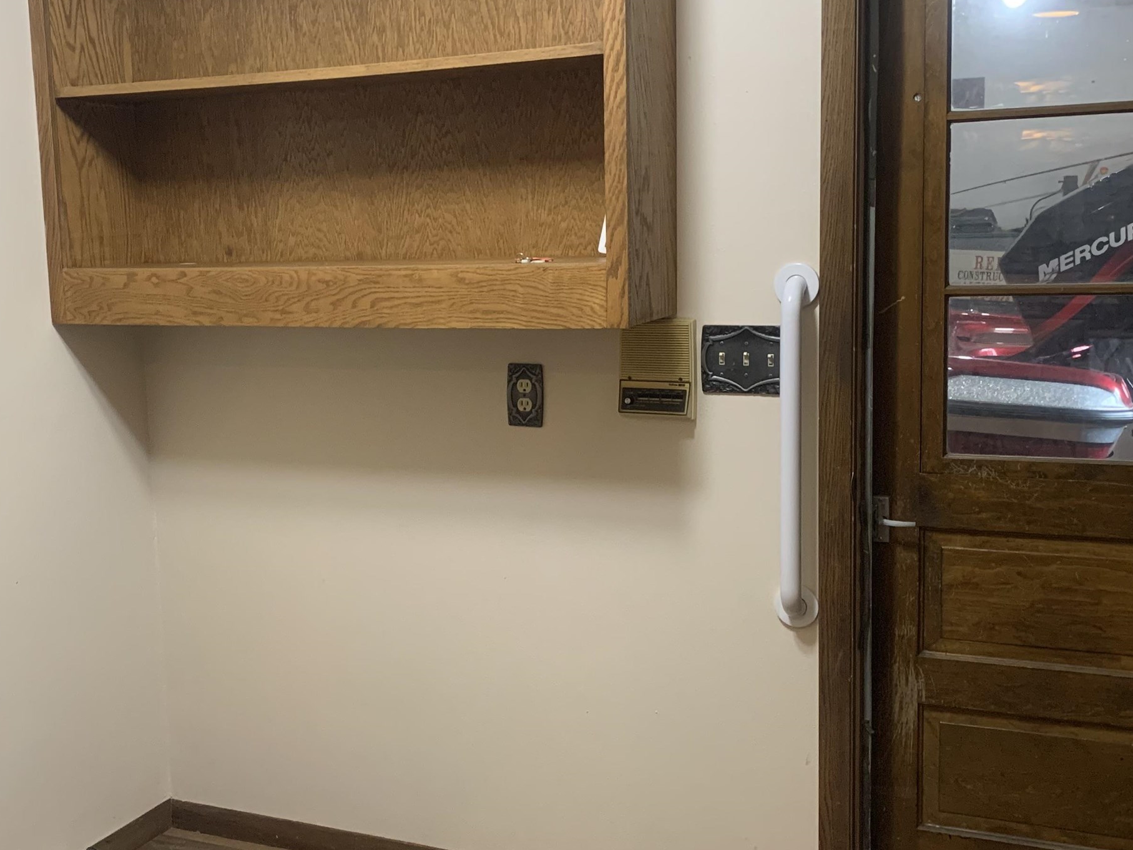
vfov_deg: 32.9
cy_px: 422
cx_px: 436
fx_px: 1440
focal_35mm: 44
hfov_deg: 42.7
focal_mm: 4.25
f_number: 1.8
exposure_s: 1/60
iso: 250
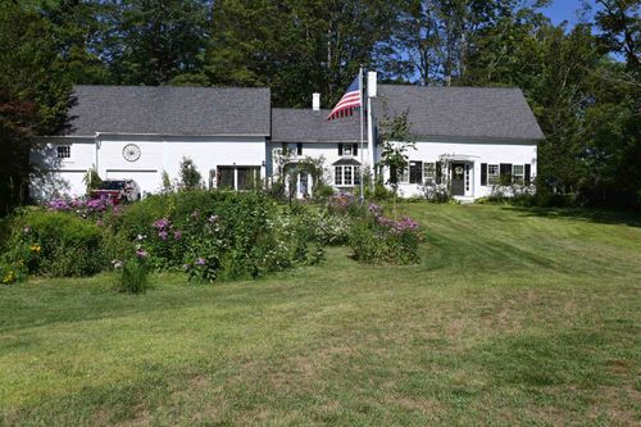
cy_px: 214
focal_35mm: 33
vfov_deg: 39.9
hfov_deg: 57.2
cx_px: 320
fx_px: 587
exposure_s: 1/400
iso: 100
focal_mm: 22
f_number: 8
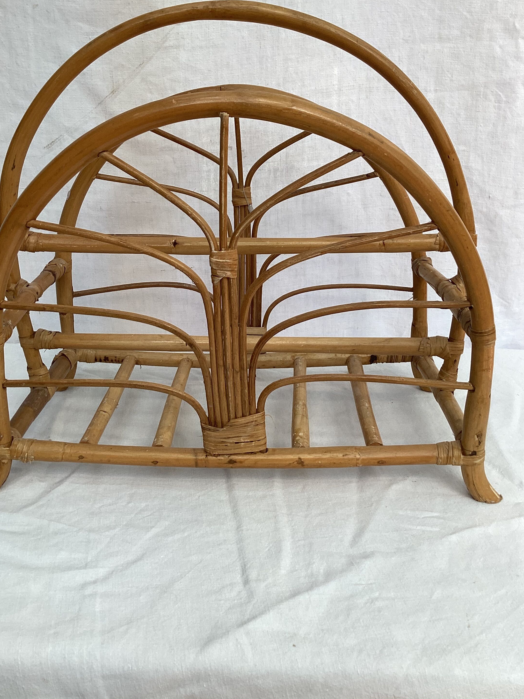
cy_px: 311
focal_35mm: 35
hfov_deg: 40.7
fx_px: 706
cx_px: 240
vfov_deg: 52.5
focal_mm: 3.3
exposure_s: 1/136
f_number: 2.4
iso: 25
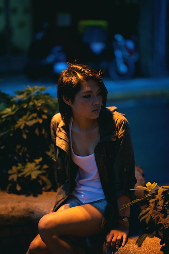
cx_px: 84
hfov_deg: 16.0
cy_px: 127
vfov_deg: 23.9
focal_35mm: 85
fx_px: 600
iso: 1250
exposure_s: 1/250
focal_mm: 85
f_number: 1.8
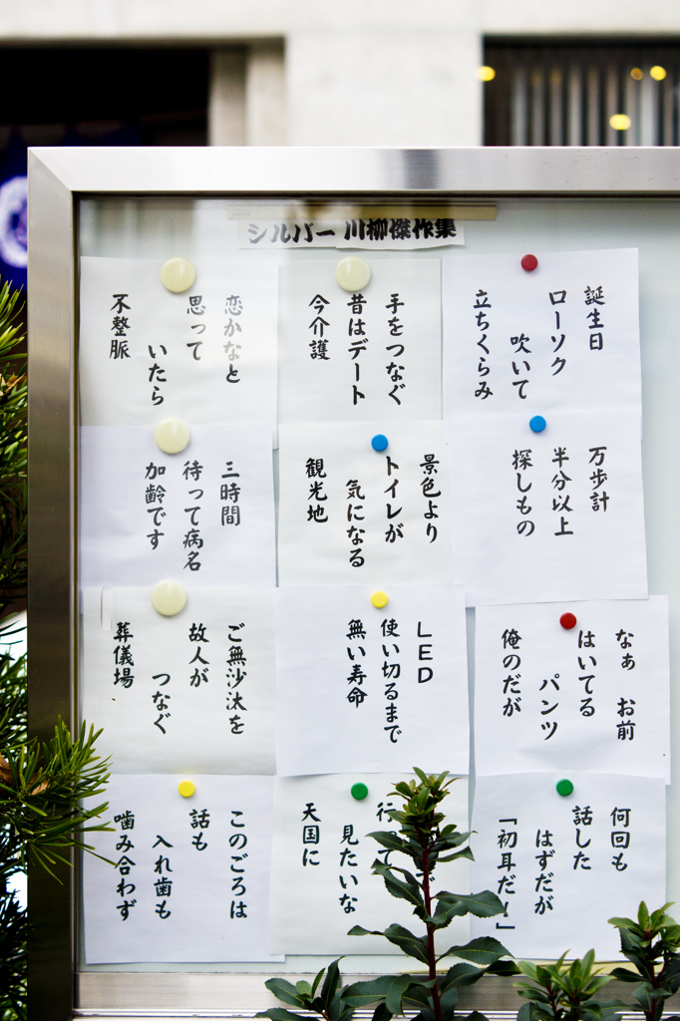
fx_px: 2126
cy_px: 510
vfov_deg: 27.0
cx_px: 340
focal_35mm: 75
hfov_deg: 18.2
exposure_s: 1/400
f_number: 2.5
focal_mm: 50
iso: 100
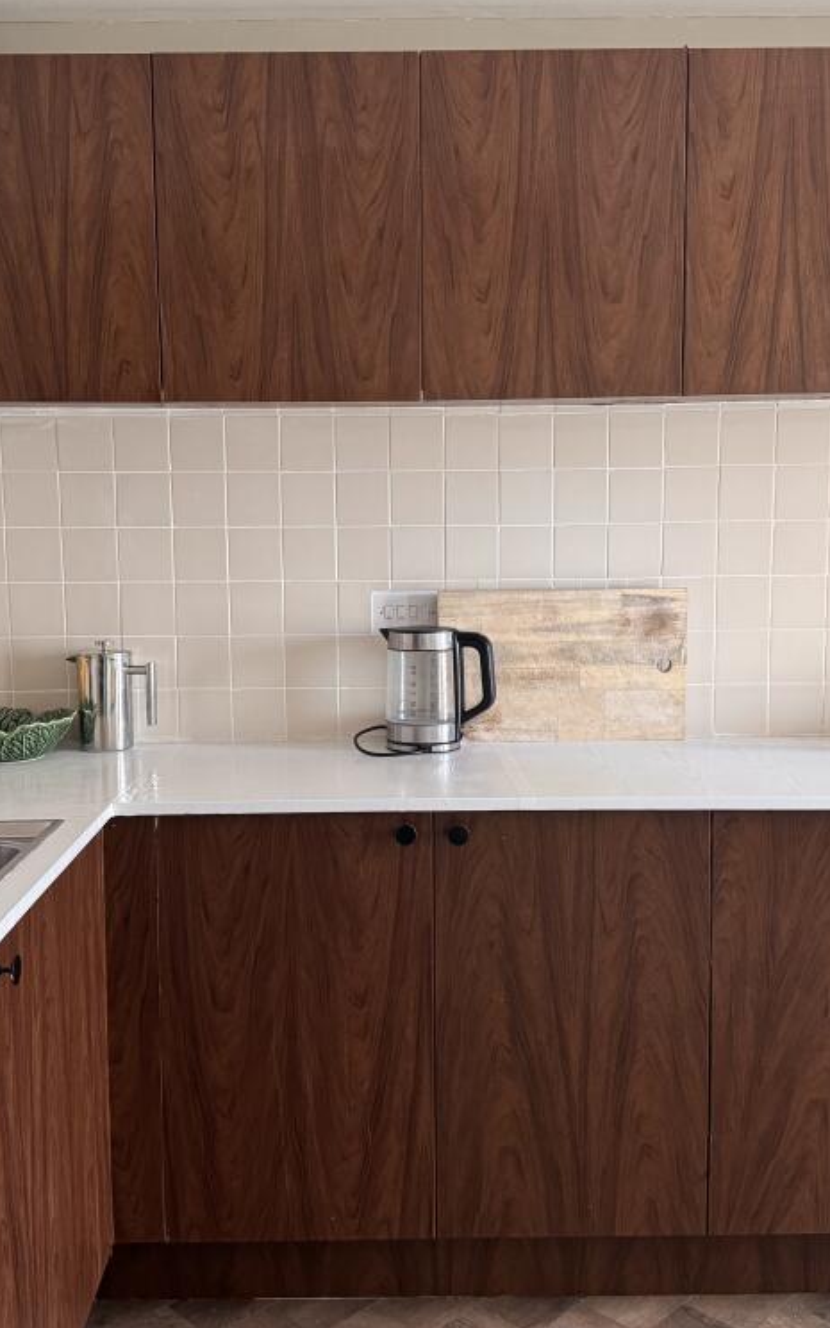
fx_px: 1267
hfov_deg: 36.3
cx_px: 387
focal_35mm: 35
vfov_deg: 55.3
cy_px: 675
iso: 400
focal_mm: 6.76
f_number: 1.78
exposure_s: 1/60
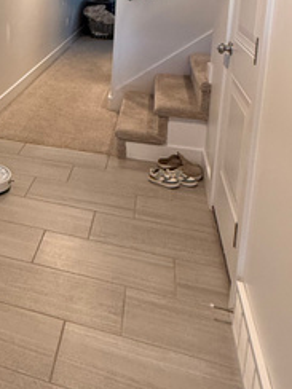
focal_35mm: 44
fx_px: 495
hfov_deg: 29.0
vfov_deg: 40.0
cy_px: 43
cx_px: -46
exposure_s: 1/60
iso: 250
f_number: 2.2
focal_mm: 2.22
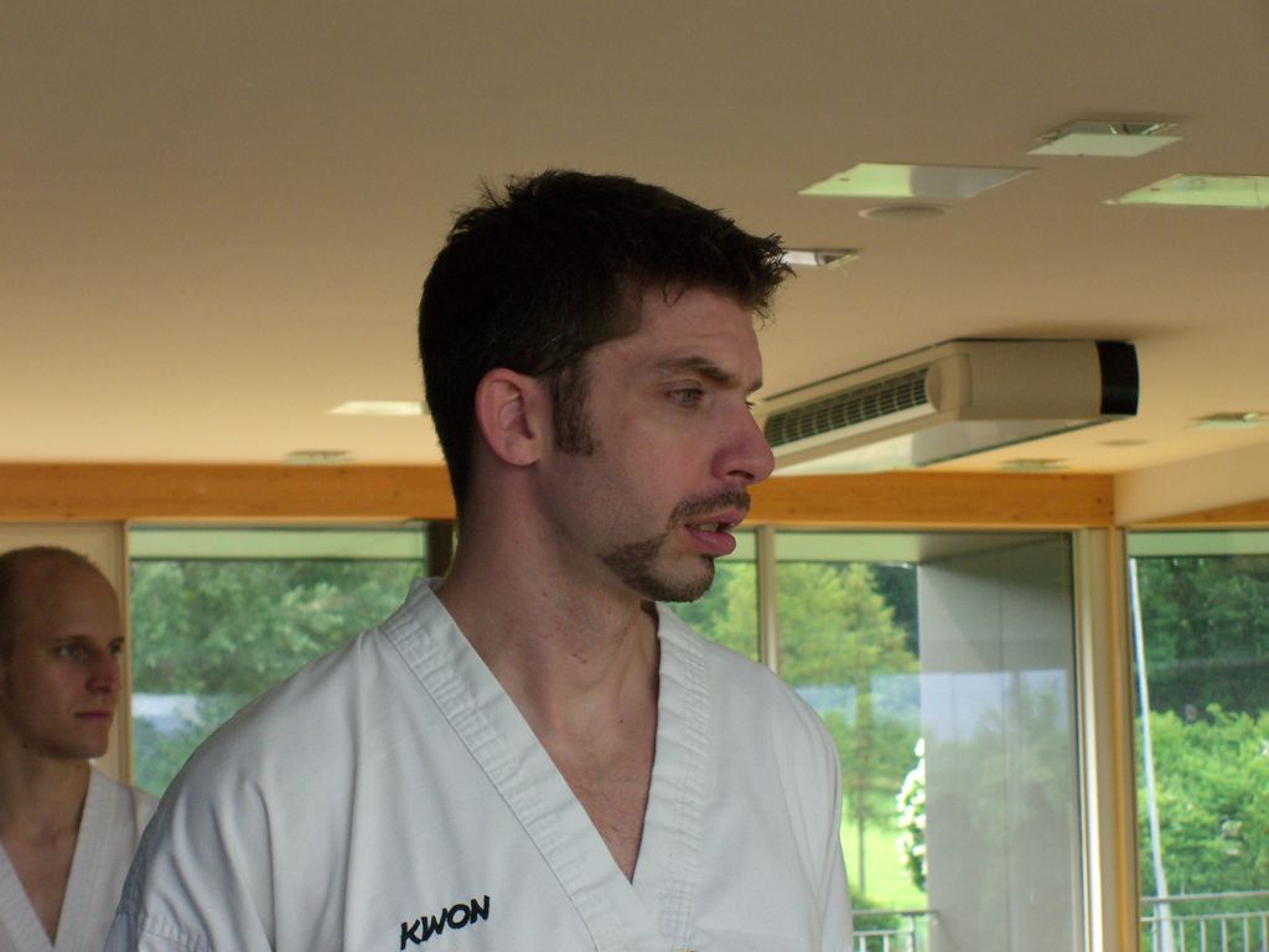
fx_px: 4179
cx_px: 634
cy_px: 476
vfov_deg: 13.0
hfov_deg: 17.3
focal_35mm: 114
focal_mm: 23.7
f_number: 5.1
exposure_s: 1/125
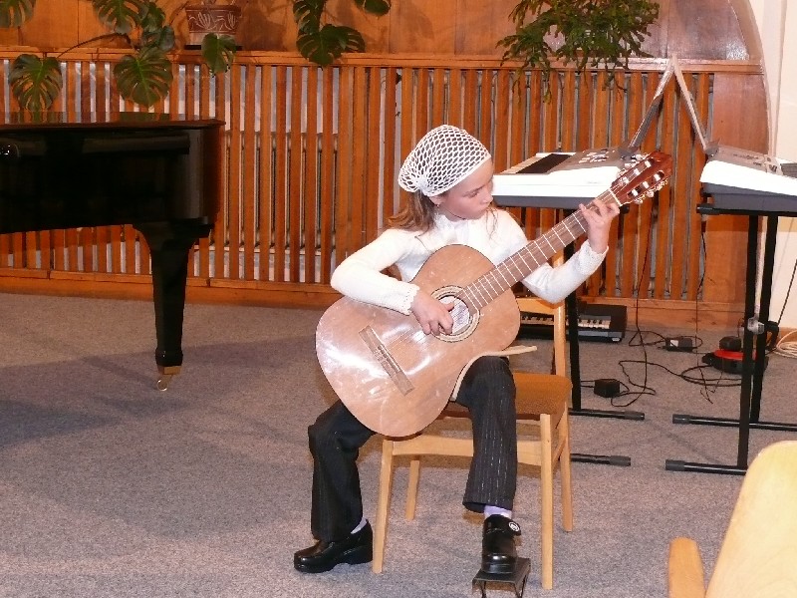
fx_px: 1451
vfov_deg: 23.3
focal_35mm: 63
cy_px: 299
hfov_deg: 30.7
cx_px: 398
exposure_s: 1/30
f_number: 3.2
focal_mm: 10.3
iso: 400
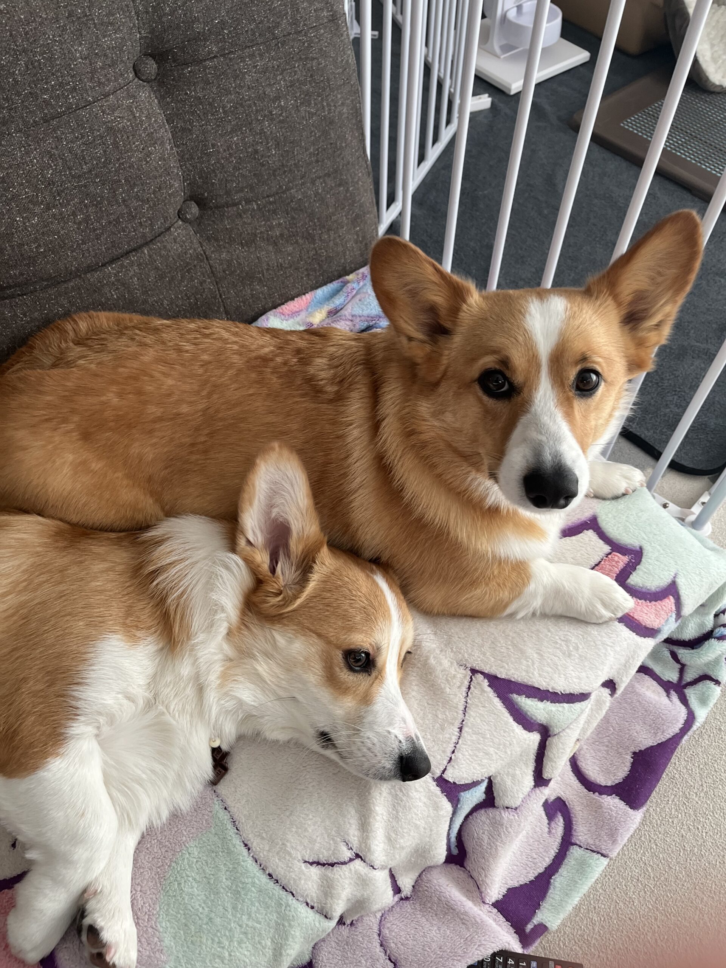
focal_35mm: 26
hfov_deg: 53.1
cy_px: 484
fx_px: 727
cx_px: 363
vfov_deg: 67.3
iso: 80
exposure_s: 1/121
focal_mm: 5.1
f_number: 1.6
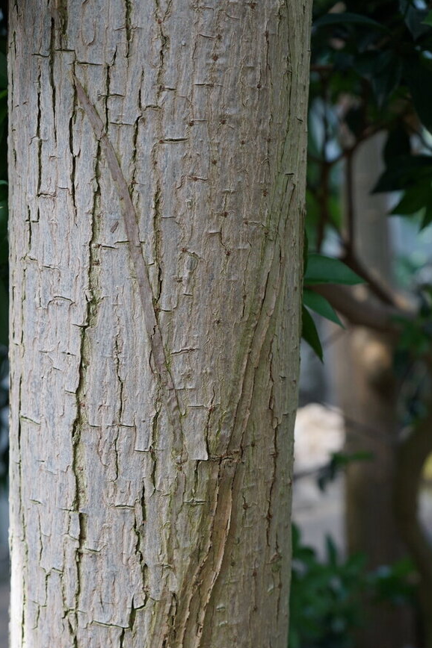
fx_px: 1171
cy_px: 381
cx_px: 177
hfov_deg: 20.9
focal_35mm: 65
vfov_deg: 30.9
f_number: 4.5
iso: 320
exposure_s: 1/160
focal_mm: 47
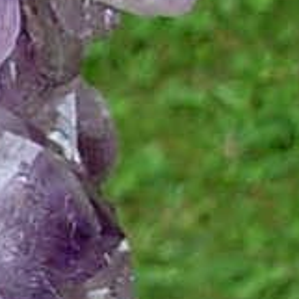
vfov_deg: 8.2
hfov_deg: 7.5
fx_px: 2091
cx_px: -470
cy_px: 267
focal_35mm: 214
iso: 50
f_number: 2.9
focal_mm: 6.3
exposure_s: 1/296
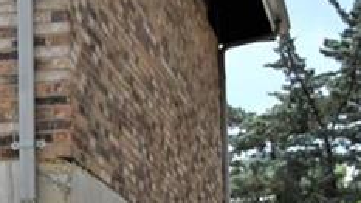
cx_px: -600
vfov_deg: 6.2
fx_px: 1857
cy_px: 273
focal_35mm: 194
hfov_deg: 9.5
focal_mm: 18
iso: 200
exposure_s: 1/4000
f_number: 3.5
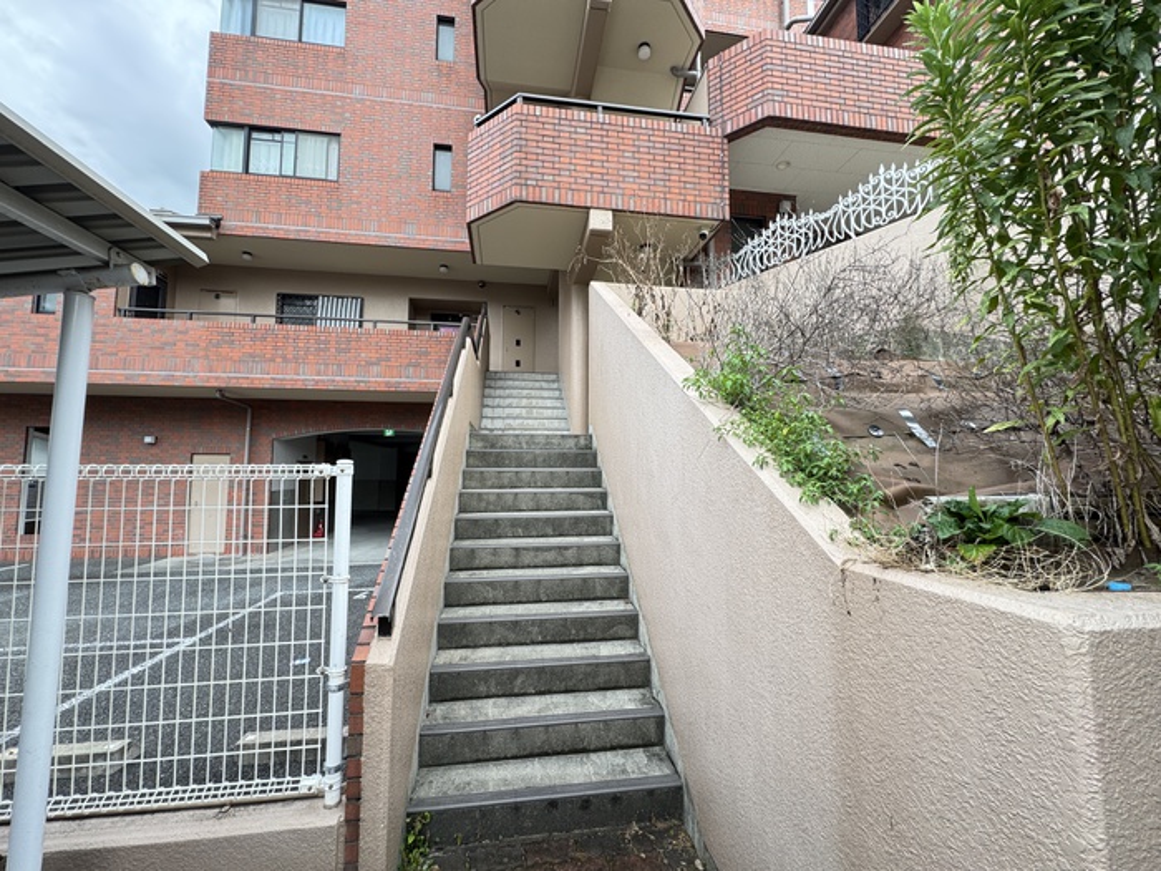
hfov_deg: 102.1
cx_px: 580
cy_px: 436
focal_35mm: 14
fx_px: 470
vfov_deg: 85.7
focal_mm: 2.22
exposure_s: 1/137
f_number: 2.2
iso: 40
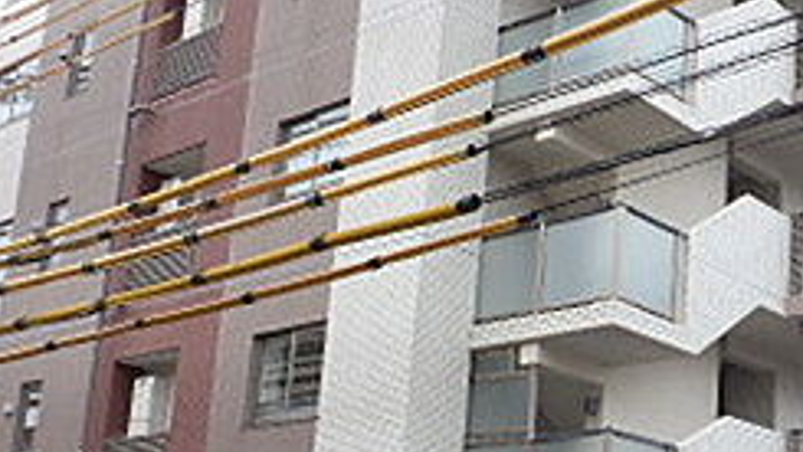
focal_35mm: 57
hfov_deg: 34.1
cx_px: 757
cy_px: 416
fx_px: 1214
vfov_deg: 20.6
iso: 160
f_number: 4
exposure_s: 1/60
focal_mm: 3.58
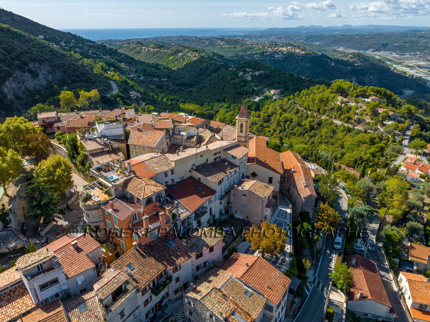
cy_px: 161
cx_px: 215
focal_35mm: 24
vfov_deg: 56.8
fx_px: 298
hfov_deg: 71.6
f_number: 10
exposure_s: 1/160
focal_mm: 12.3
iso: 100
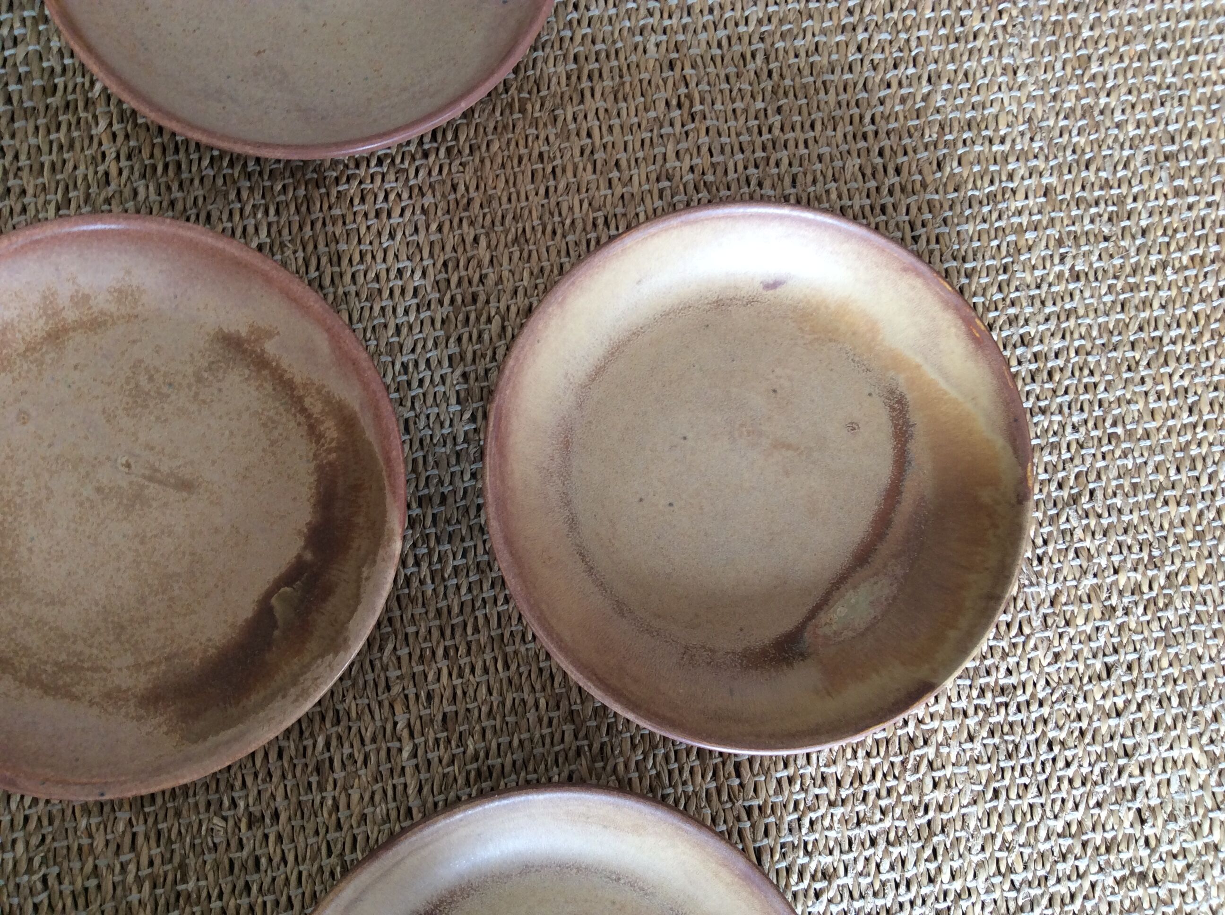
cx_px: 612
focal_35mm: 32
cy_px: 458
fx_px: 1131
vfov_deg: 44.1
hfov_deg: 56.9
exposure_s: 1/25
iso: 40
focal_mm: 3.3
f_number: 2.4
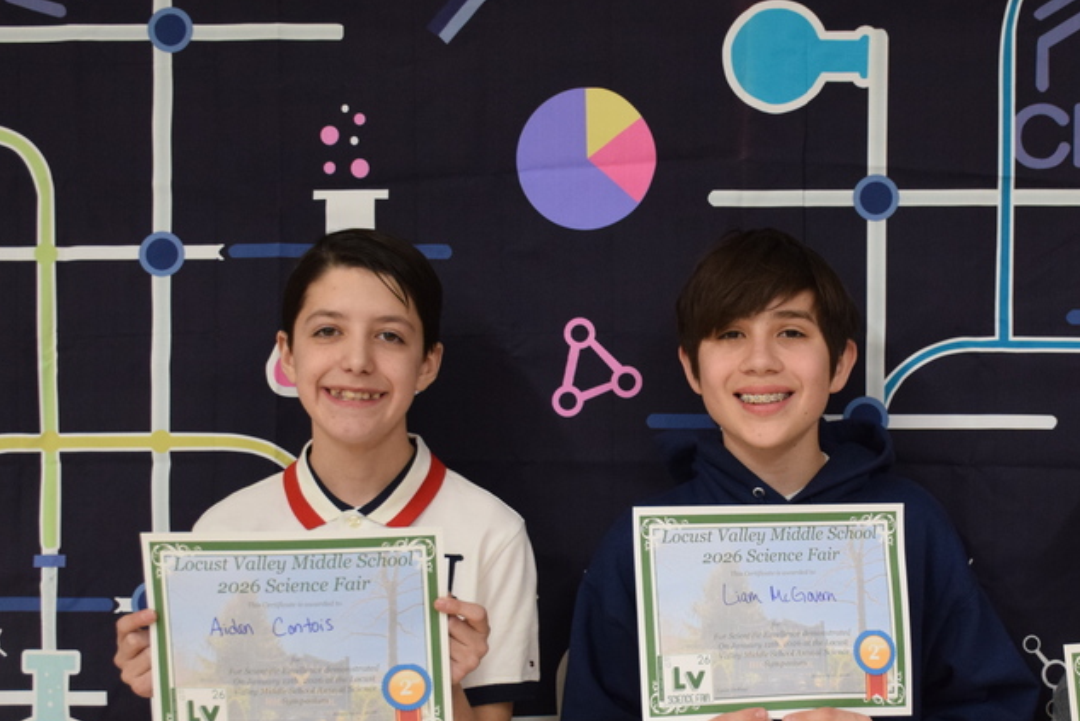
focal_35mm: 63
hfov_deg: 31.6
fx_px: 1890
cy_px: 505
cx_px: 731
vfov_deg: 21.5
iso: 1400
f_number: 3.8
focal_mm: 26
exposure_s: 1/60
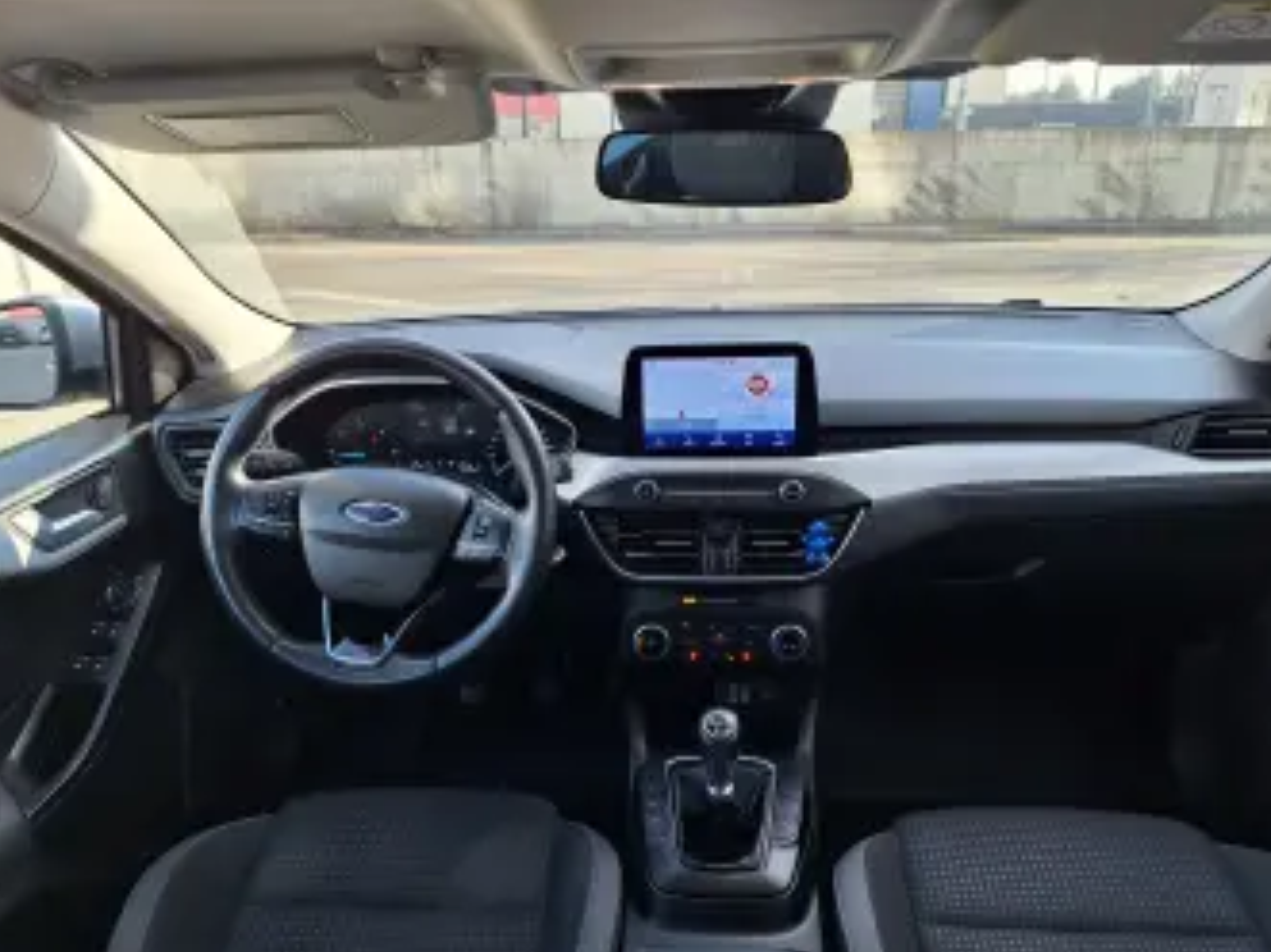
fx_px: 918
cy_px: 511
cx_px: 645
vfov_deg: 54.8
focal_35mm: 25
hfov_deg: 69.4
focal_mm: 5.54
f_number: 1.8
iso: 40
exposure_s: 1/219
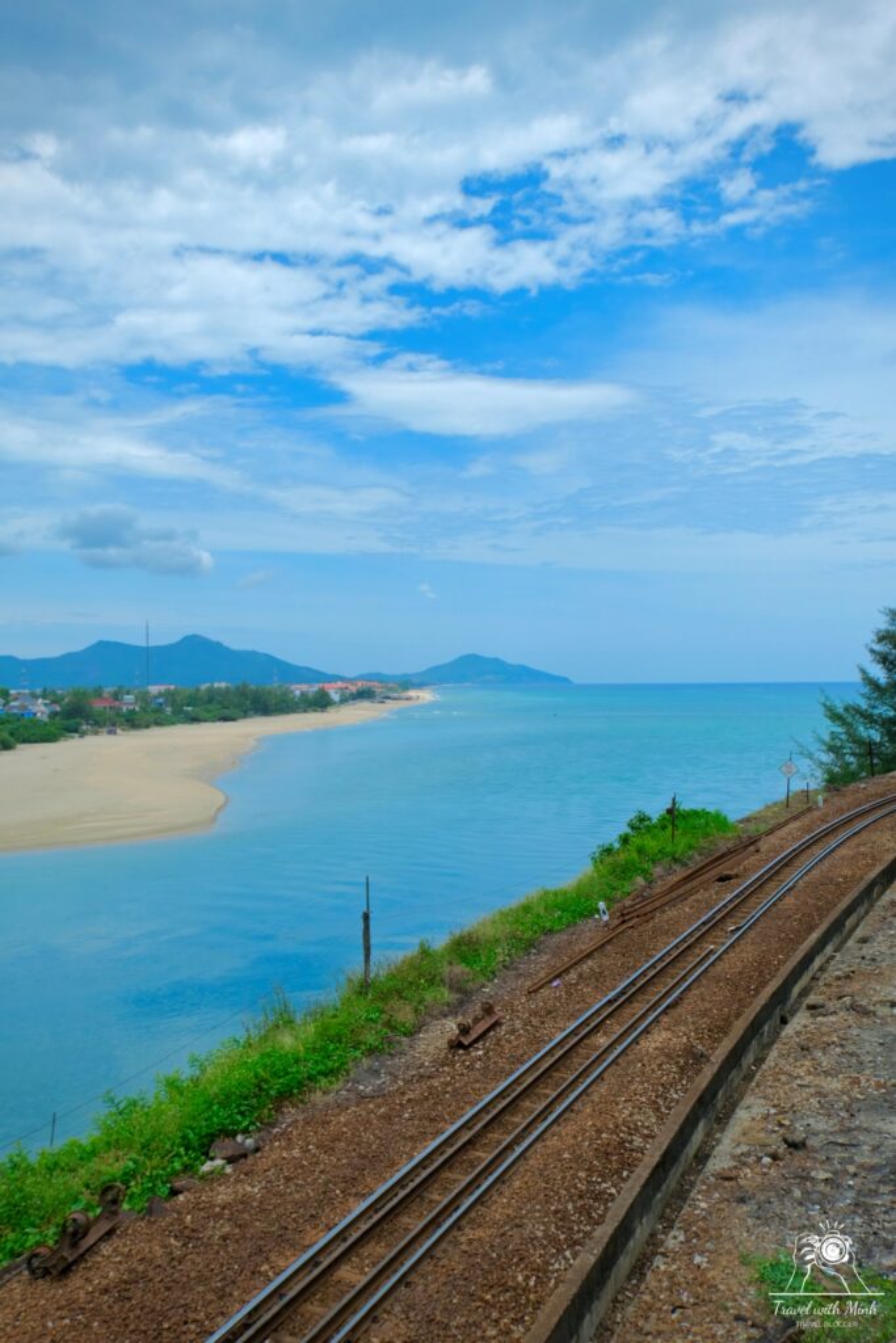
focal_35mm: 30
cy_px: 672
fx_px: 1120
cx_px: 448
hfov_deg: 43.6
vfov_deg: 61.9
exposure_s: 1/2000
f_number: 7.1
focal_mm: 20
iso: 800
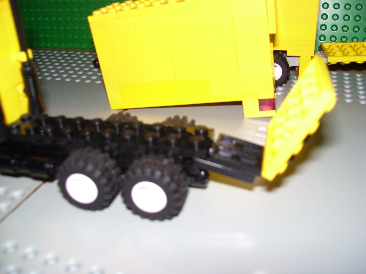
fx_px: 381
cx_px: 183
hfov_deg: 51.4
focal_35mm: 36
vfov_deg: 39.7
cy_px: 137
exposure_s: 1/60
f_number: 2.7
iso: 80
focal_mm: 6
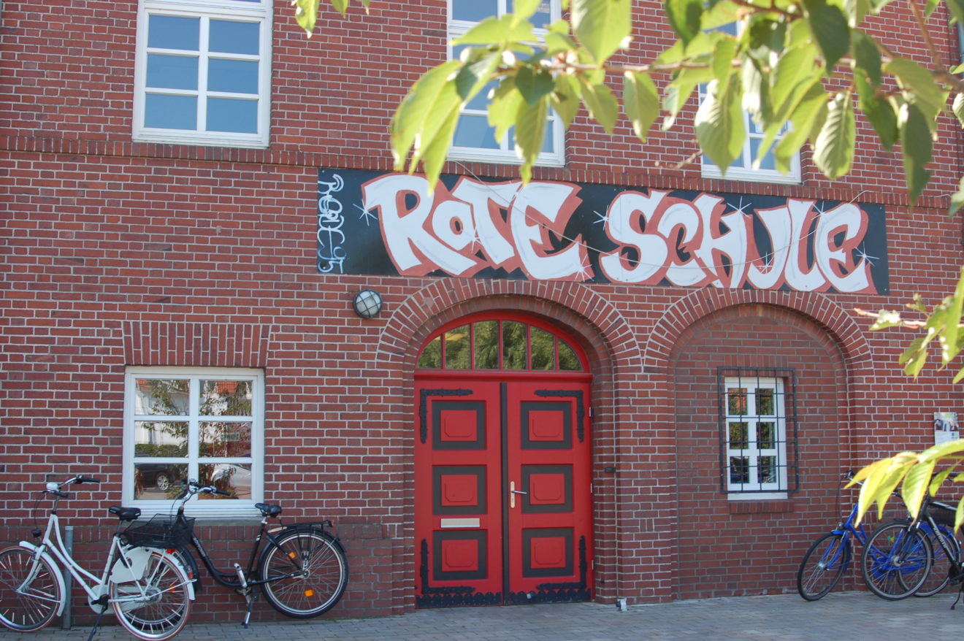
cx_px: 482
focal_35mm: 42
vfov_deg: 31.8
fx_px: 1124
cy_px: 320
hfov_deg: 46.4
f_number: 8
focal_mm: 28
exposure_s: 1/60
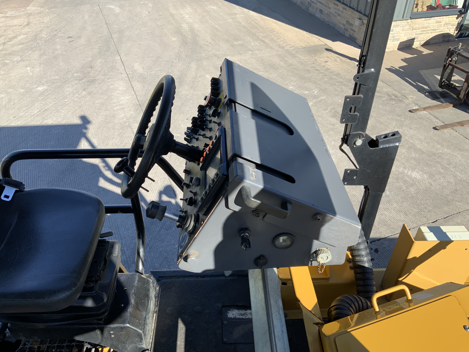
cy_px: 176
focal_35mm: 29
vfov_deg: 48.2
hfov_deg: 61.7
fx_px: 393
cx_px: 234
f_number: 1.8
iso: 16
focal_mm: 3
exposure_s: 1/962
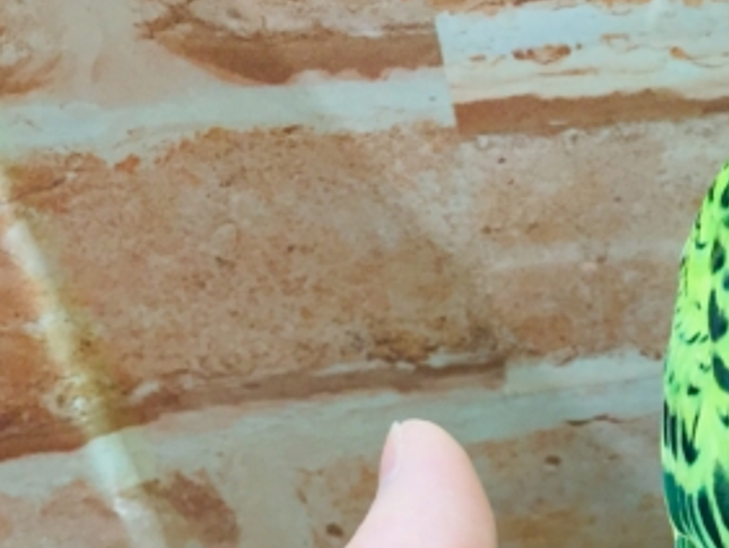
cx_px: 820
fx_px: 1391
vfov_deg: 21.8
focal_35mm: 66
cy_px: 486
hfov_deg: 26.8
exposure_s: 1/30
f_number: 2.2
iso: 50
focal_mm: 4.15
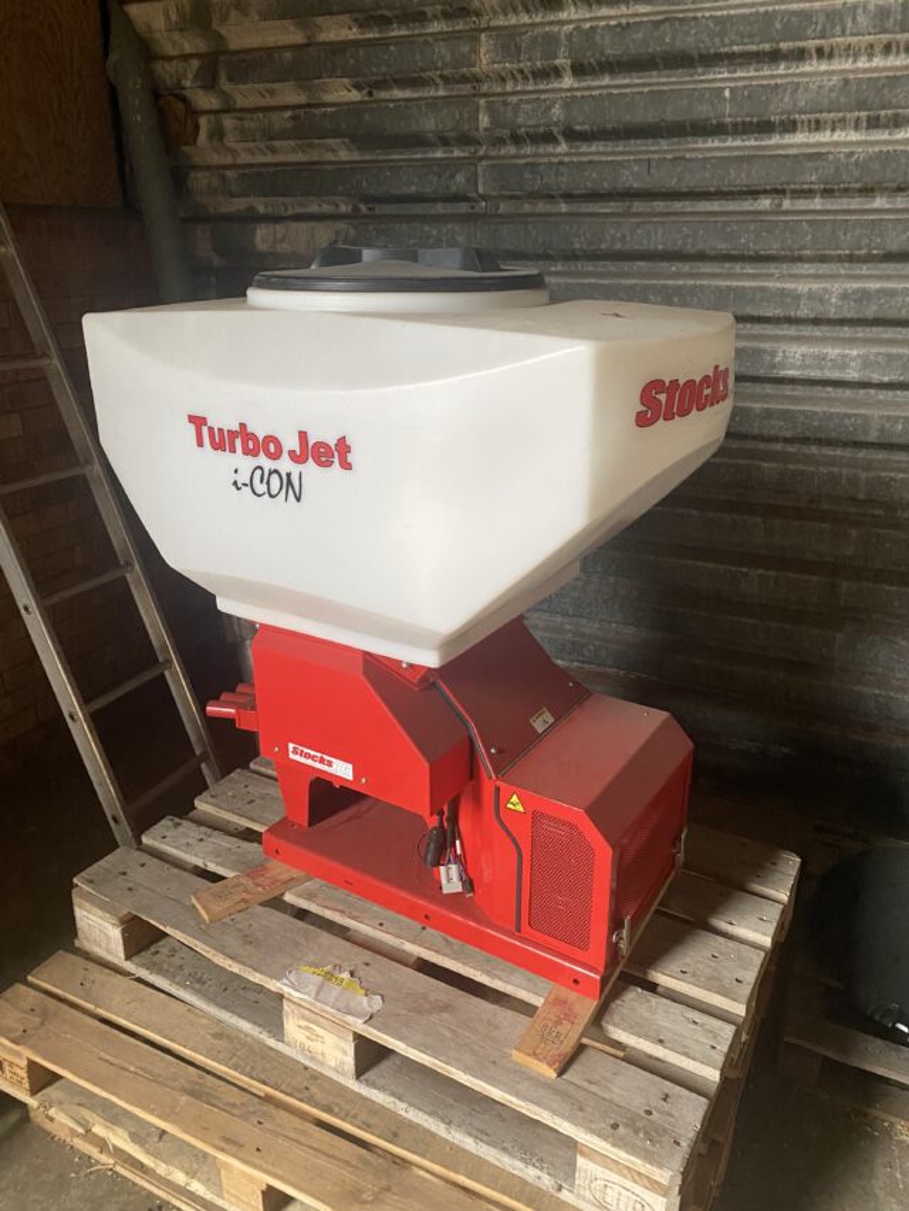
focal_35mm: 26
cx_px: 454
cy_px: 606
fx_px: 910
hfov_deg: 53.1
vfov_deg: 67.3
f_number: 1.8
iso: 500
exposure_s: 1/60
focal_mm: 4.25
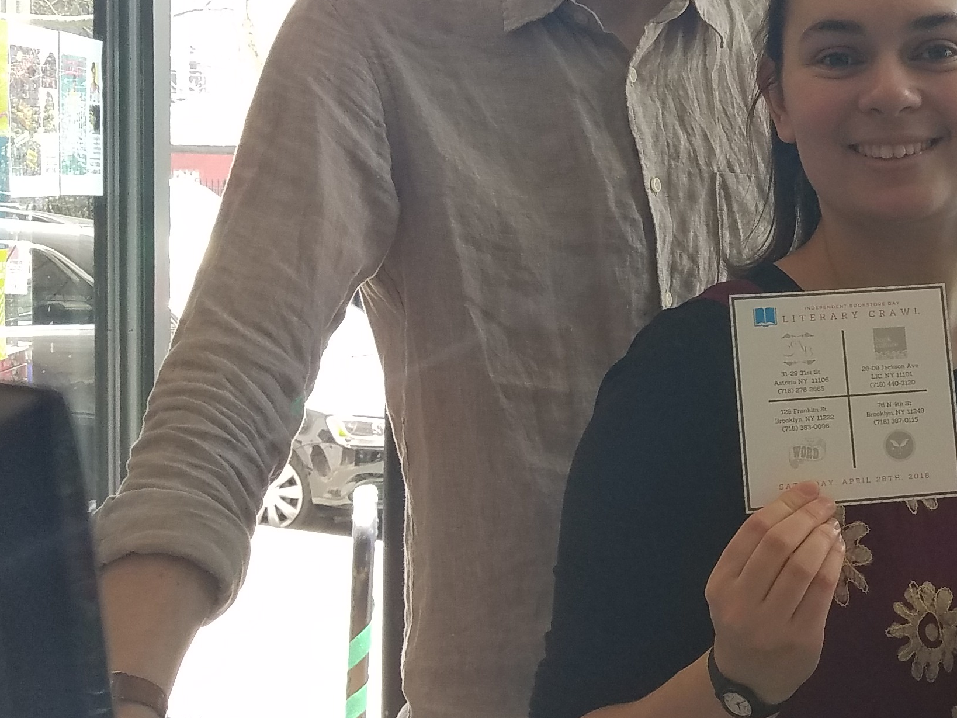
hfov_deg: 28.2
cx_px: 978
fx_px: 1770
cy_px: 345
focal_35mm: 64
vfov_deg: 22.9
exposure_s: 1/134
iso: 40
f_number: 1.7
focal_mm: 4.2
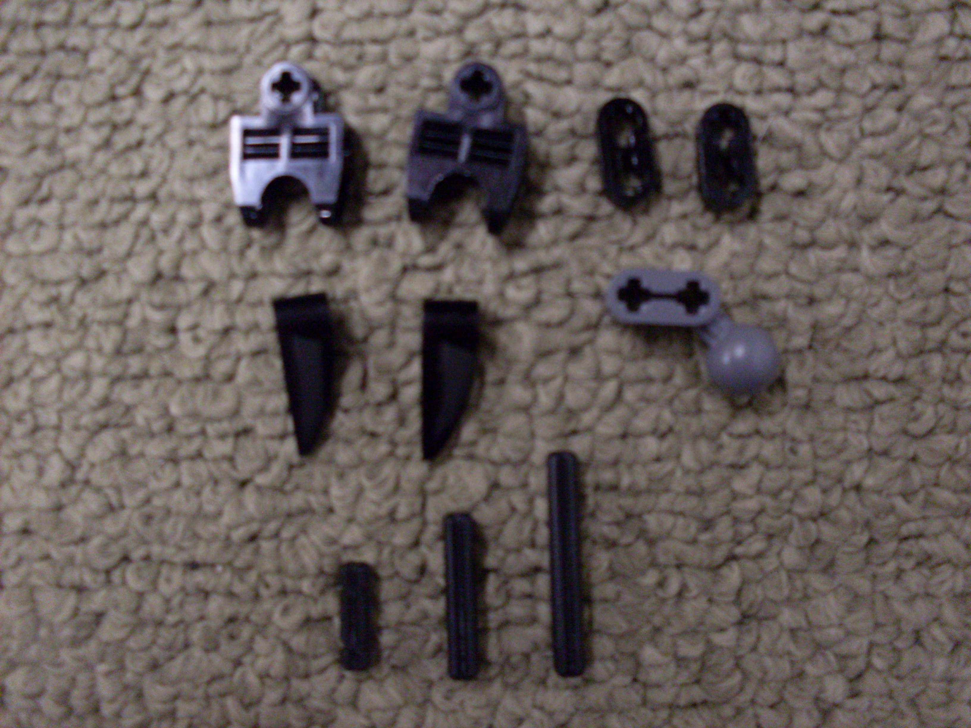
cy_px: 364
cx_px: 486
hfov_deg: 49.0
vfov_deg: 37.7
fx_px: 1066
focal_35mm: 38
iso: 200
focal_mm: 6.3
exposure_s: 1/15
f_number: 2.8
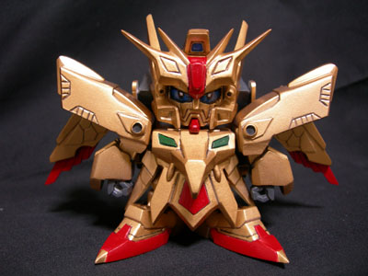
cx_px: 184
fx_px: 404
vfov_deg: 37.7
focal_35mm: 38
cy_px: 138
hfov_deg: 49.0
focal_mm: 7.8
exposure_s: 1/4
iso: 141
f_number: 2.8
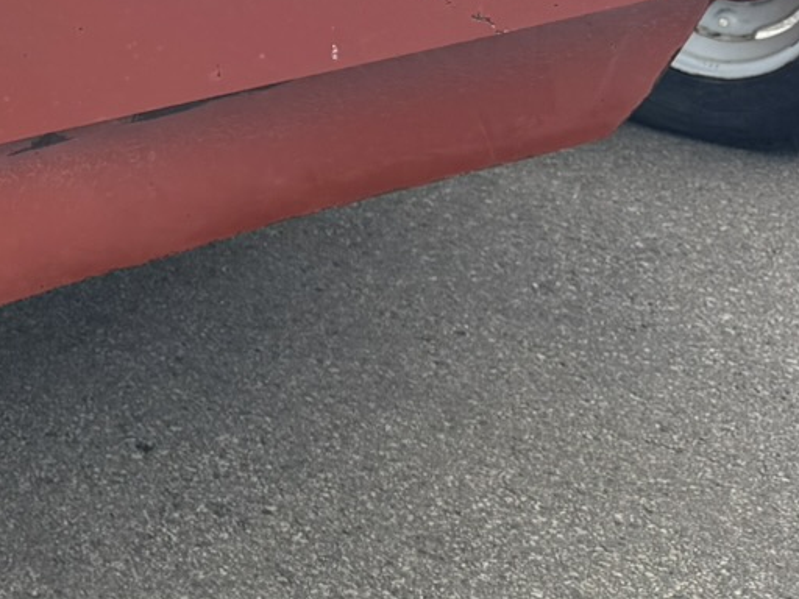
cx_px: -406
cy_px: -48
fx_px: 2216
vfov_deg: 15.0
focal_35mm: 96
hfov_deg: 18.2
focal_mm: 6.76
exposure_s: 1/671
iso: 80
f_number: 1.78
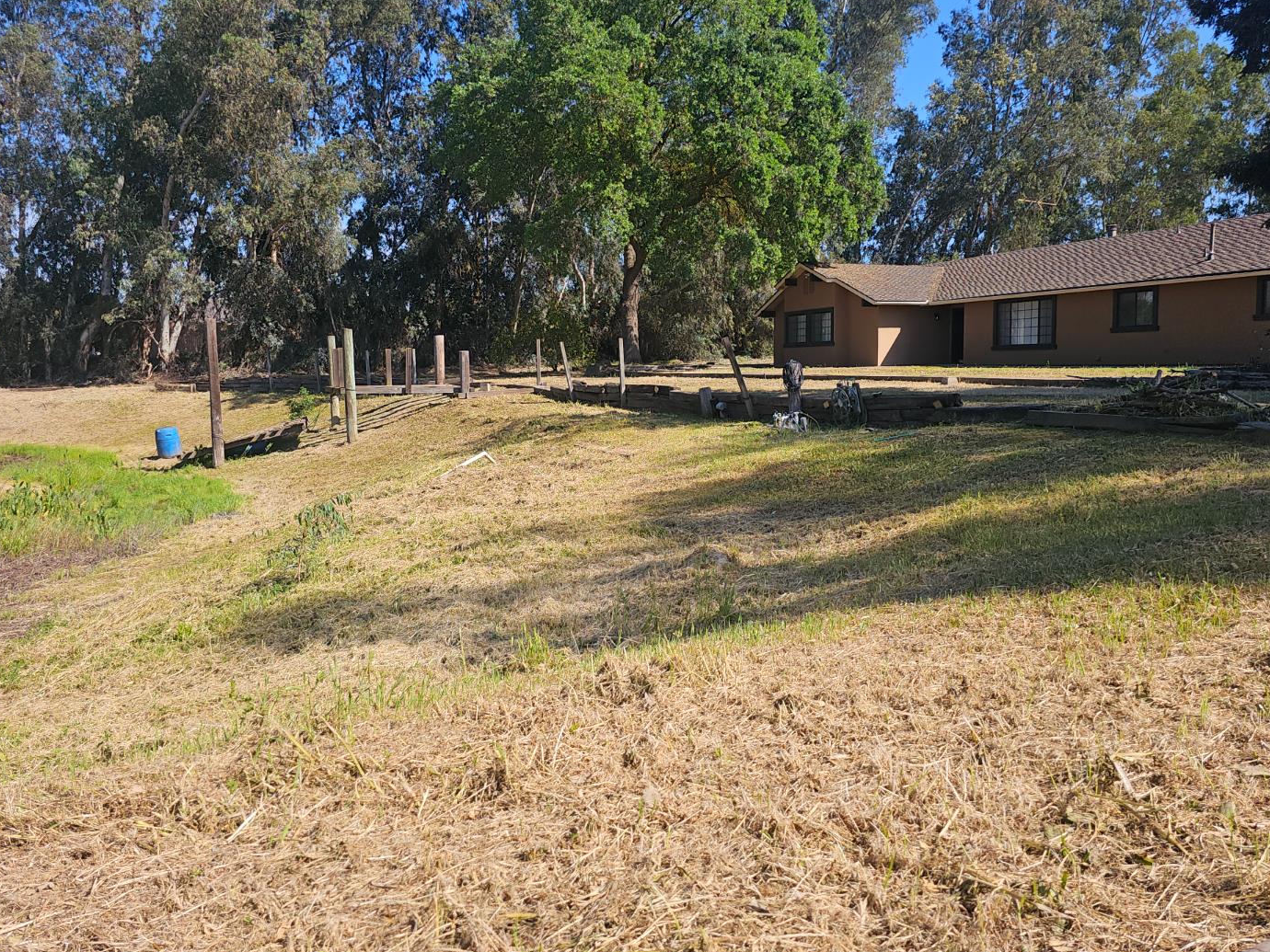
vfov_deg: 54.8
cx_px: 681
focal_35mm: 25
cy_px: 438
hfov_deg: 69.3
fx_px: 917
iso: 10
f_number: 1.7
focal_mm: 6.3
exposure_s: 1/494
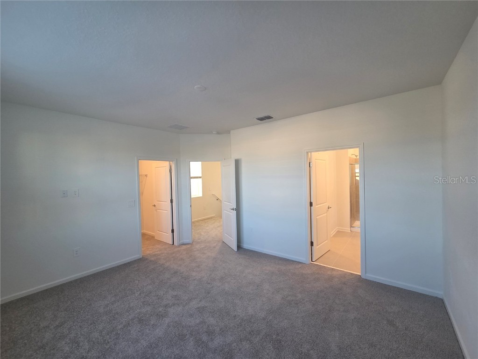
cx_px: 239
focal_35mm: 13
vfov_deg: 89.9
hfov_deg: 106.2
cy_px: 180
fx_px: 180
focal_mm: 2.2
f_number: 2.2
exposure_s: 1/60
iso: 160
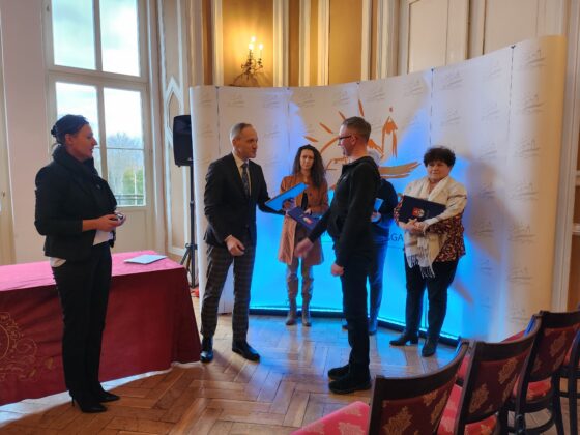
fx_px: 402
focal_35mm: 24
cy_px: 218
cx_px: 290
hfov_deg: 71.6
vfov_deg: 56.8
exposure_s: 1/100
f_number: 1.8
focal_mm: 5
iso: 500
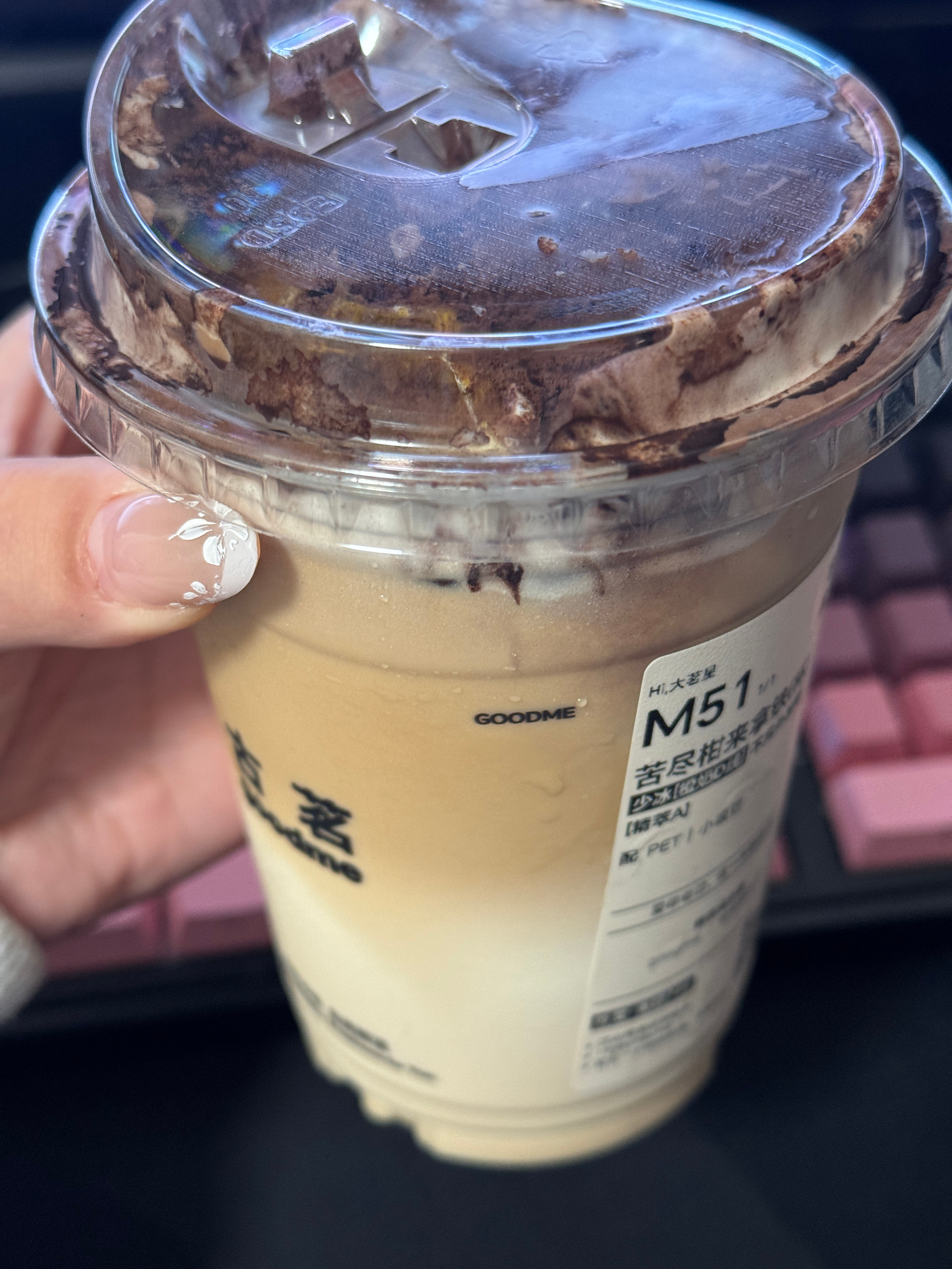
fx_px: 1760
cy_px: 634
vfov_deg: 39.7
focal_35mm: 48
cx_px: 476
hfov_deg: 30.3
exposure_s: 1/40
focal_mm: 6.76
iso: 250
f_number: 1.78
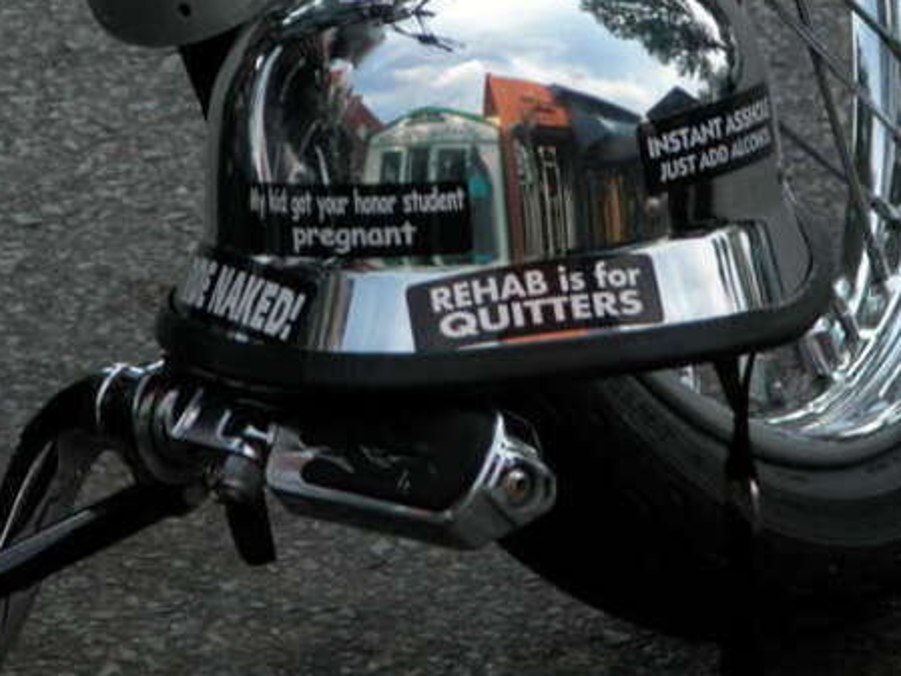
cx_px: 460
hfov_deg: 5.0
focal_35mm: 397
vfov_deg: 3.7
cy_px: 160
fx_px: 10336
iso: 100
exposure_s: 1/500
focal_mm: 56.7
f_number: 4.1
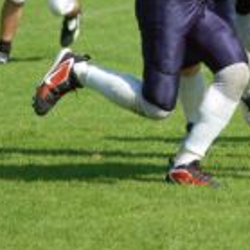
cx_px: 253
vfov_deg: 3.1
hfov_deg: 3.1
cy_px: -2
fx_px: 4562
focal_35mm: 558
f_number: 4.5
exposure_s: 1/1250
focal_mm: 135
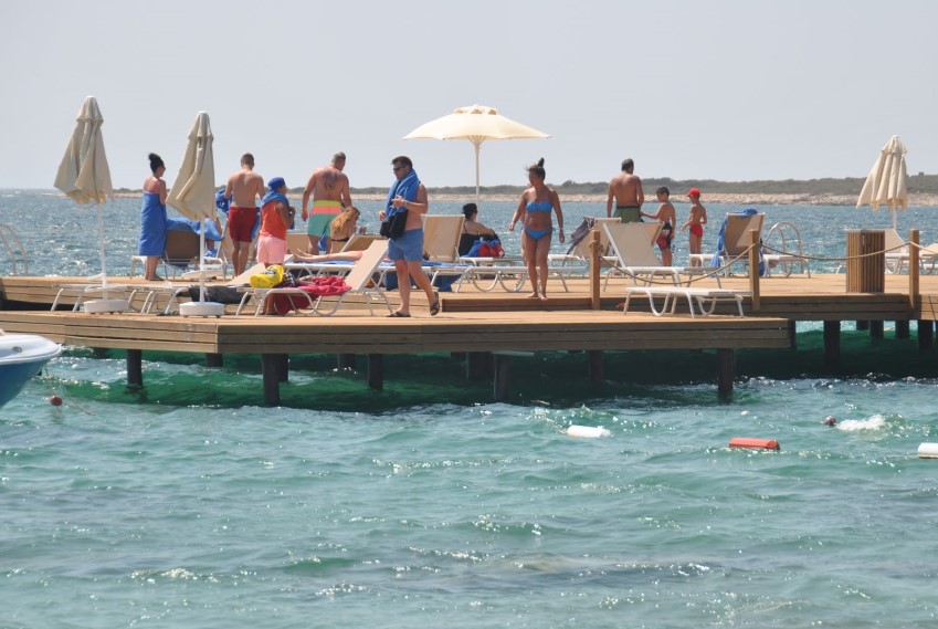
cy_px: 345
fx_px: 5550
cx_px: 545
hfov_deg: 9.7
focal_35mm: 213
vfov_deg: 6.5
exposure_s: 1/500
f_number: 5.6
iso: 100
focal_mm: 105
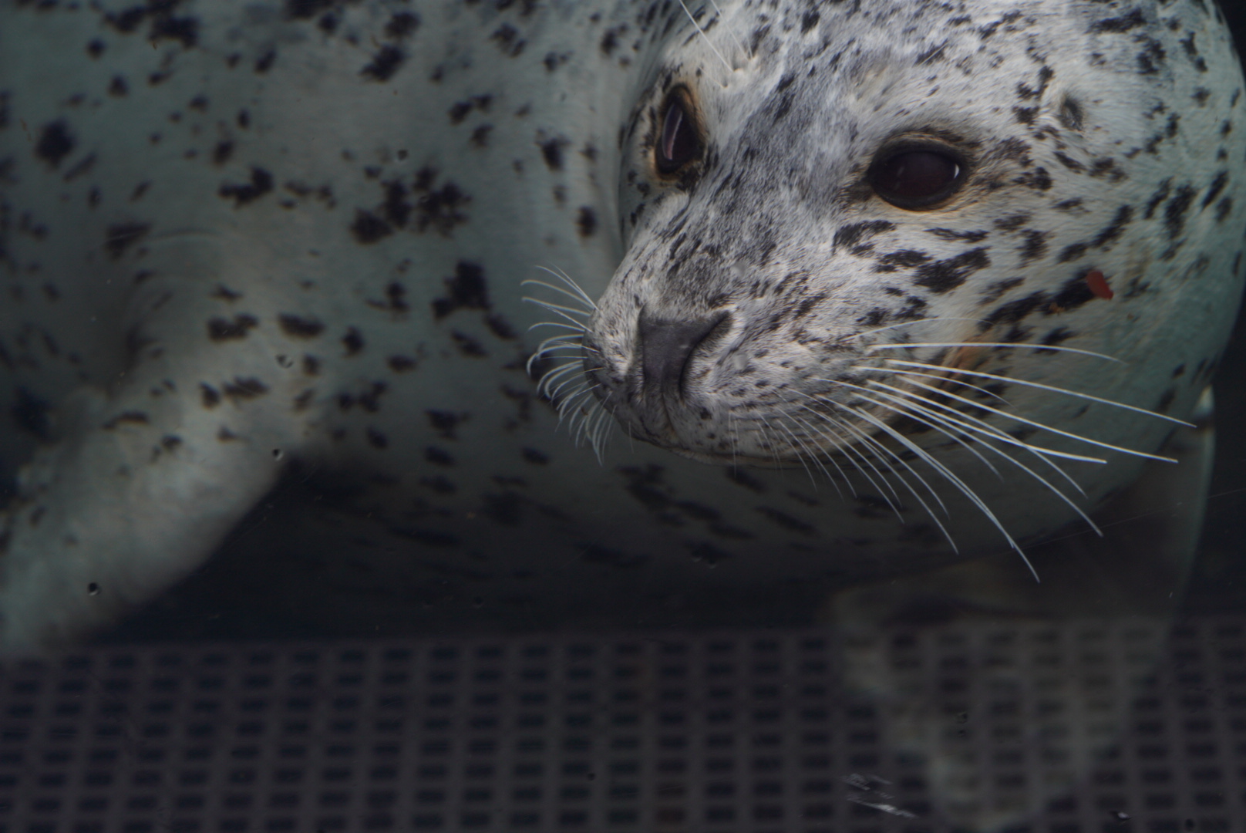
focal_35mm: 135
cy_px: 416
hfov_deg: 15.2
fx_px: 4676
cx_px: 623
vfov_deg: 10.2
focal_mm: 90
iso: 125
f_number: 5.6
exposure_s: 1/125
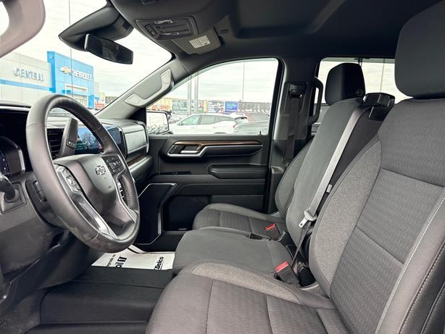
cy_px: 162
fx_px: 322
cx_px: 231
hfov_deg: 69.3
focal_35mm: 25
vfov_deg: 54.9
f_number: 1.78
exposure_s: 1/85
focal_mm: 6.76
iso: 200
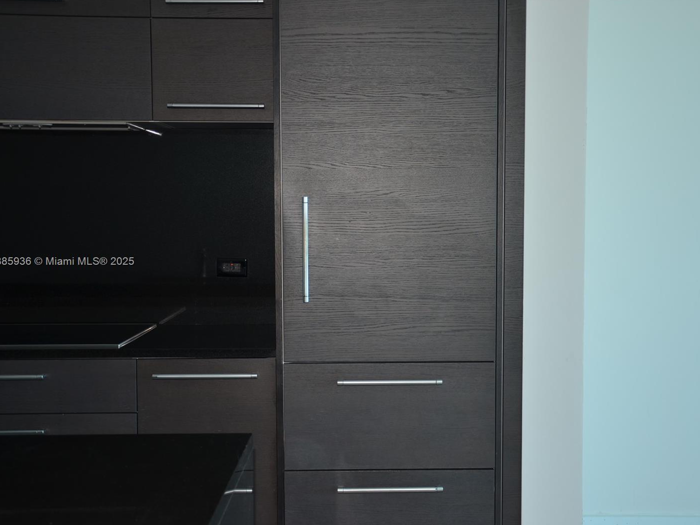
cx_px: 374
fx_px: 930
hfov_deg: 41.2
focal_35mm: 46
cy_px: 262
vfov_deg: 31.5
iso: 160
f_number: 4
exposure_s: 1/60
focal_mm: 28
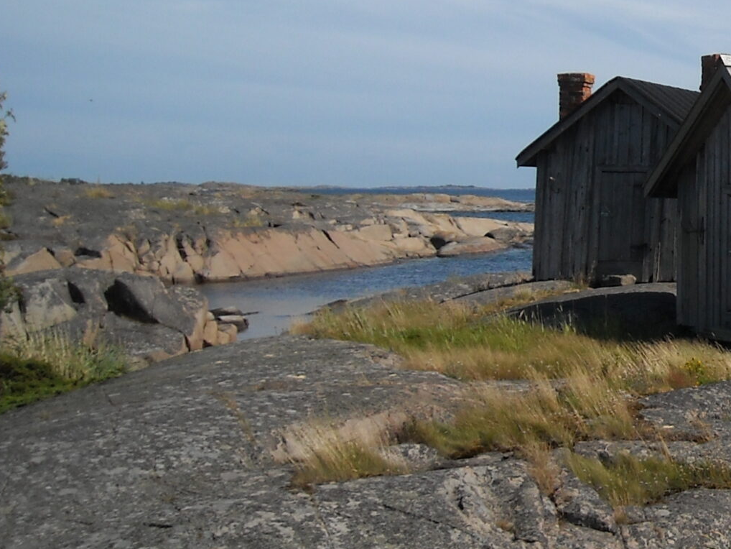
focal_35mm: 88
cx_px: 857
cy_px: 154
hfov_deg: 20.9
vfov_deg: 16.7
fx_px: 1859
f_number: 5.6
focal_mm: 5.7
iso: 64
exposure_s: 1/500
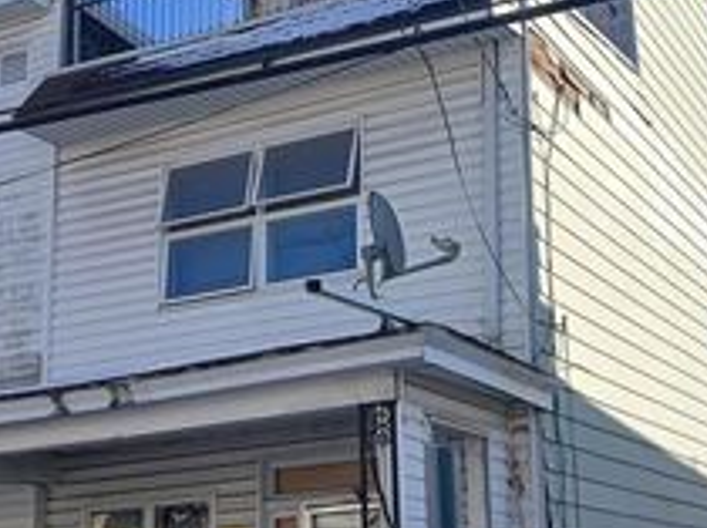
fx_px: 1265
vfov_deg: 23.5
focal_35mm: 62
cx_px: 404
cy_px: 341
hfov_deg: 31.2
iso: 20
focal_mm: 3.98
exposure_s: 1/564
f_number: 1.8
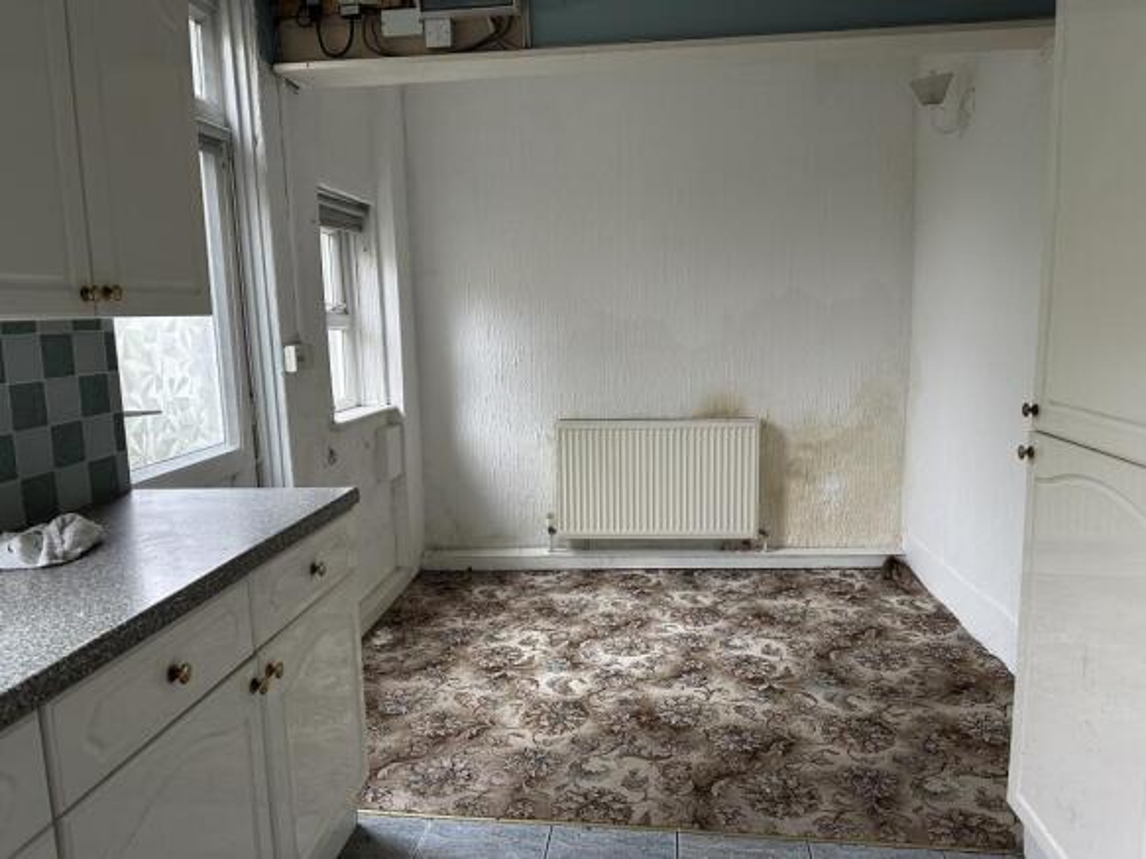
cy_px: 430
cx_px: 573
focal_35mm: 24
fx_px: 794
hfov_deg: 71.6
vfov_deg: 56.8
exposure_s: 1/120
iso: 250
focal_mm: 6.86
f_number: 1.78
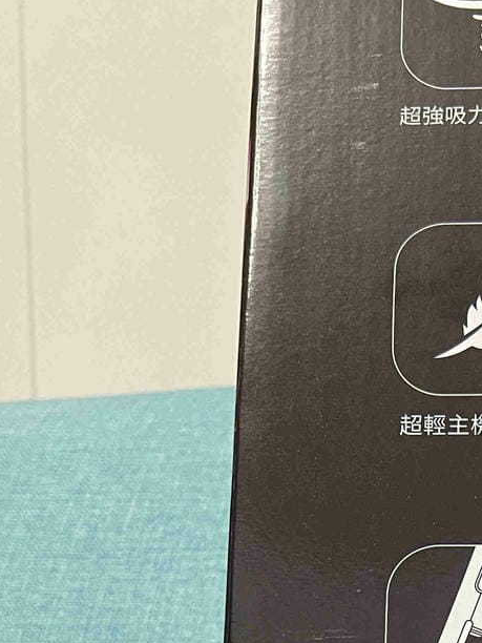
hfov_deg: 20.5
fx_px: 1262
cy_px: 746
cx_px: 542
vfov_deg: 25.9
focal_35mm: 68
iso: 400
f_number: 1.5
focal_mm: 5.7
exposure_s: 1/60
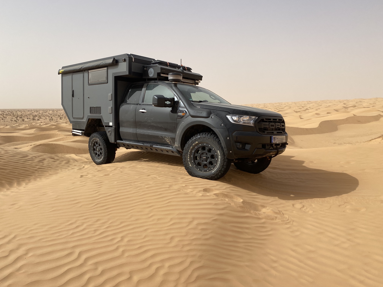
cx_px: 192
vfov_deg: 53.1
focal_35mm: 26
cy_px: 144
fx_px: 288
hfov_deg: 67.3
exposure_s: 1/5025
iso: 32
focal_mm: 4.25
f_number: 1.8
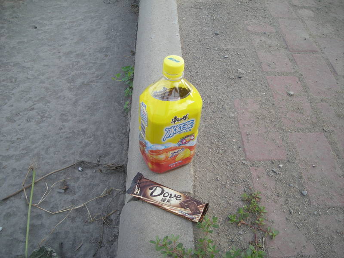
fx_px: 348
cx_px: 172
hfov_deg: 52.6
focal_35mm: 35
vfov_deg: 40.7
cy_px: 129
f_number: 2.8
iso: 50
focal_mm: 5.7
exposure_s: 1/147
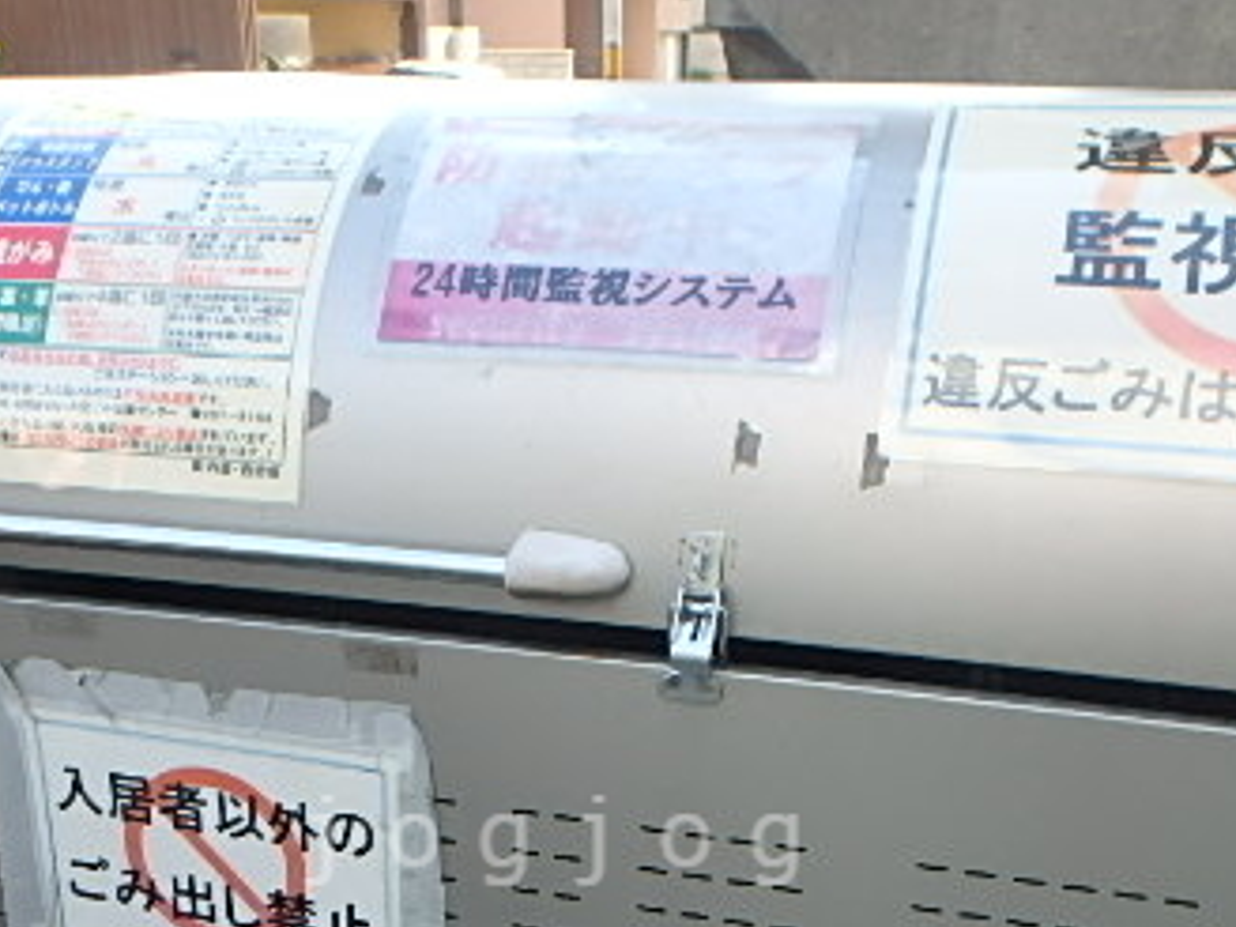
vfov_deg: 33.2
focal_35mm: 41
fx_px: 1464
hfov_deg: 45.7
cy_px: 840
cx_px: 561
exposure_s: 1/100
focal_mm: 3.7
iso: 125
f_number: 3.5
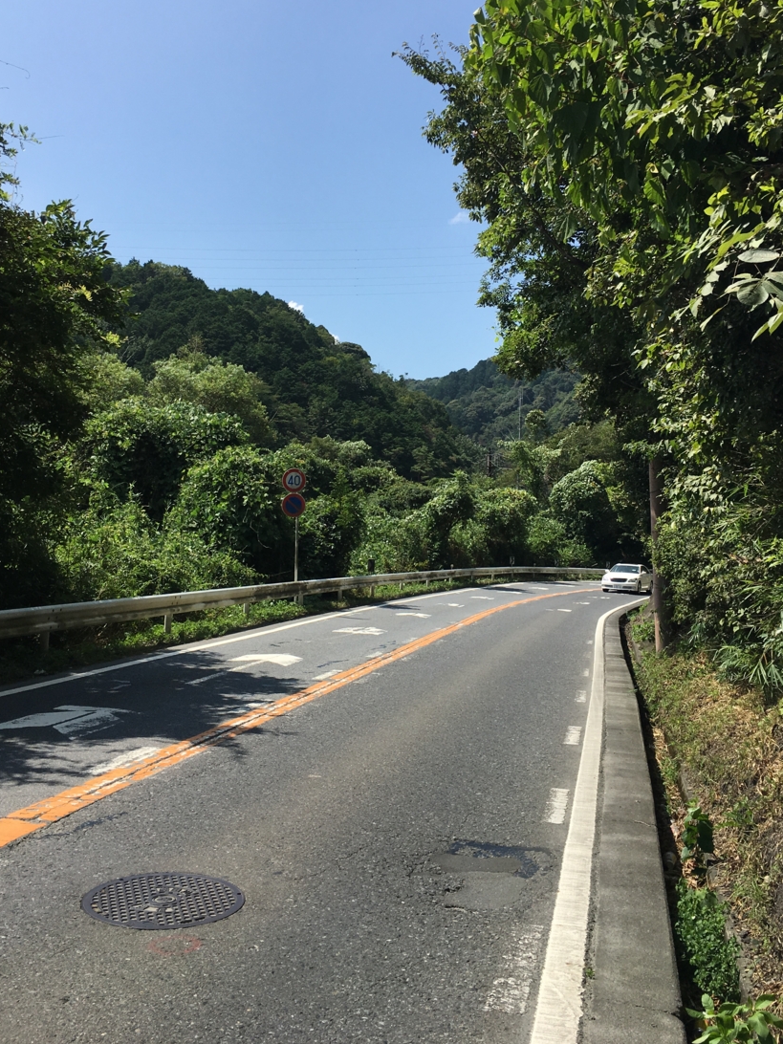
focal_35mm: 34
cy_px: 442
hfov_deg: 41.8
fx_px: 1025
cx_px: 366
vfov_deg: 53.7
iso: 25
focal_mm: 4.15
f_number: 2.2
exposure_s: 1/1876
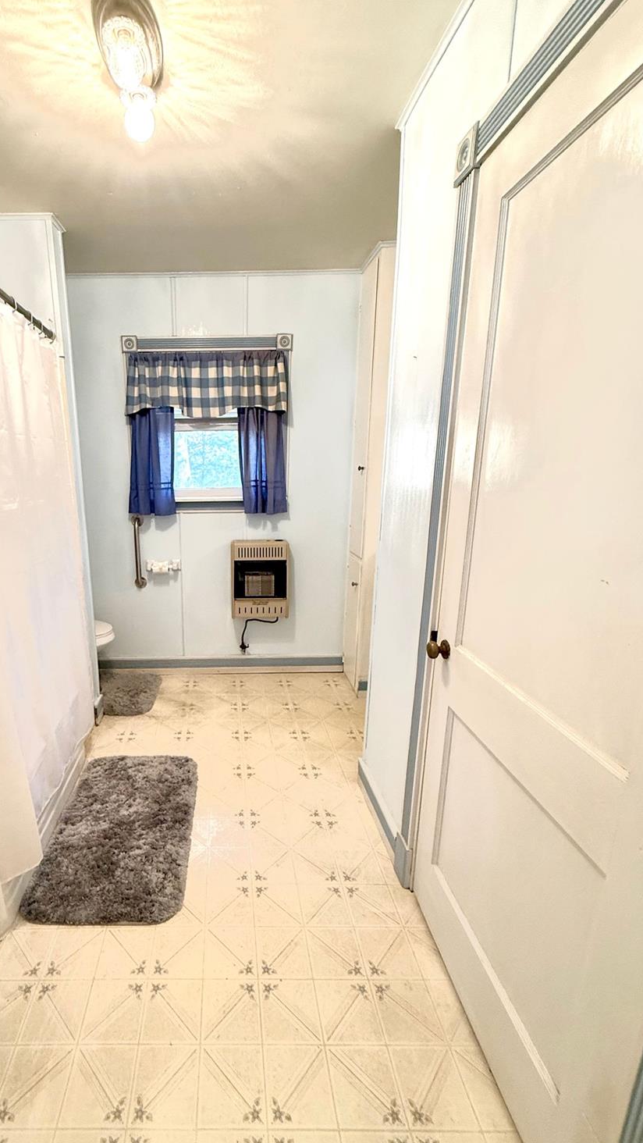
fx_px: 485
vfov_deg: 99.3
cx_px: 218
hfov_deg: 65.5
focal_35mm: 16
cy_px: 587
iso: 250
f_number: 2.2
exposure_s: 1/60
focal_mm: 2.22
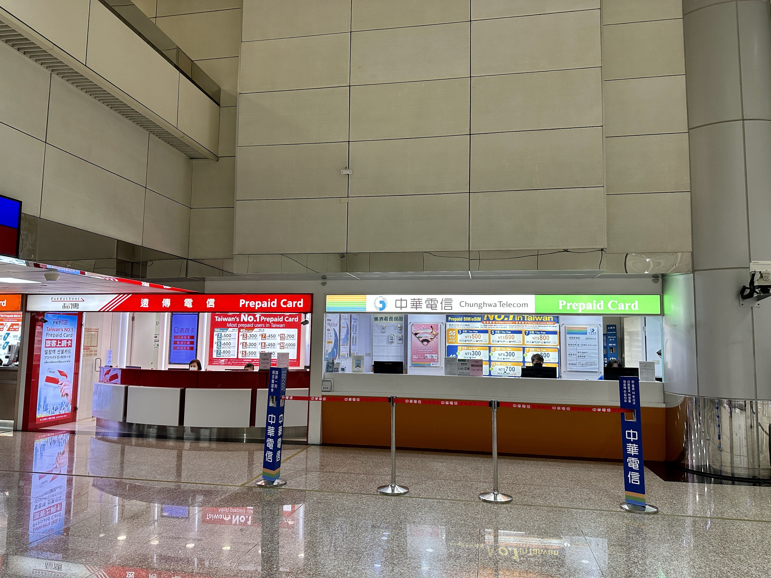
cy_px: 289
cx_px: 386
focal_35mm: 24
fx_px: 535
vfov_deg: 56.8
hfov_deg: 71.6
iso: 160
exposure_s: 1/120
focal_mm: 6.86
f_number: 1.78
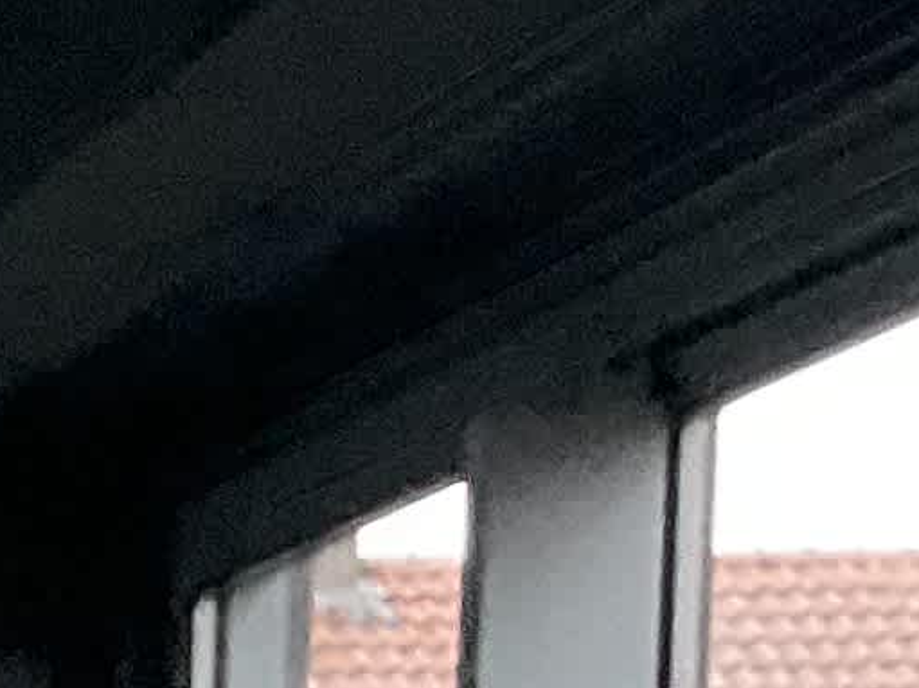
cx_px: -2011
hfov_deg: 7.4
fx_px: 6078
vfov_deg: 5.9
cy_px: 2183
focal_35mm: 229
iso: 160
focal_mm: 3
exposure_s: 1/60
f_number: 1.8
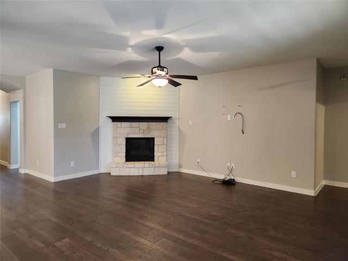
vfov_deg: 58.9
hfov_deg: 73.9
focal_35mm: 23
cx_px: 174
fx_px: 231
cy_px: 130
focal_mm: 5.4
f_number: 1.8
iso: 640
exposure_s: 1/120
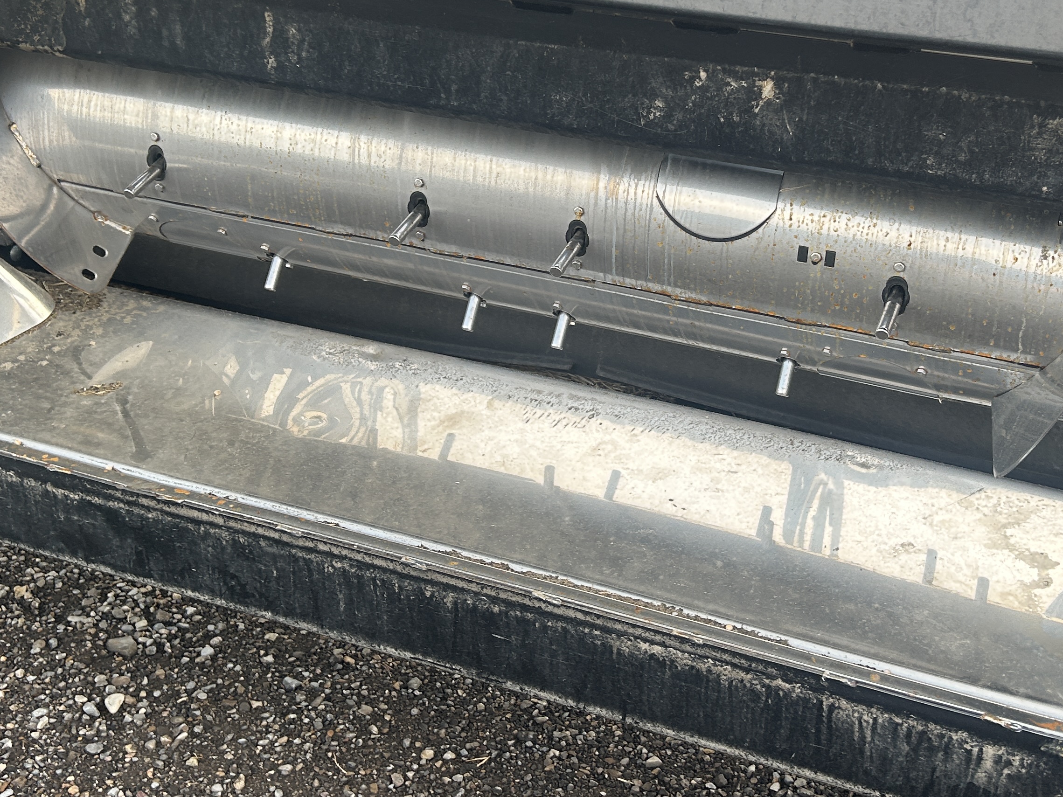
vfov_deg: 31.3
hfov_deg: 41.1
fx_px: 1413
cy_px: 265
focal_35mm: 46
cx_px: 627
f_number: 1.5
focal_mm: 5.7
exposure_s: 1/121
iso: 50
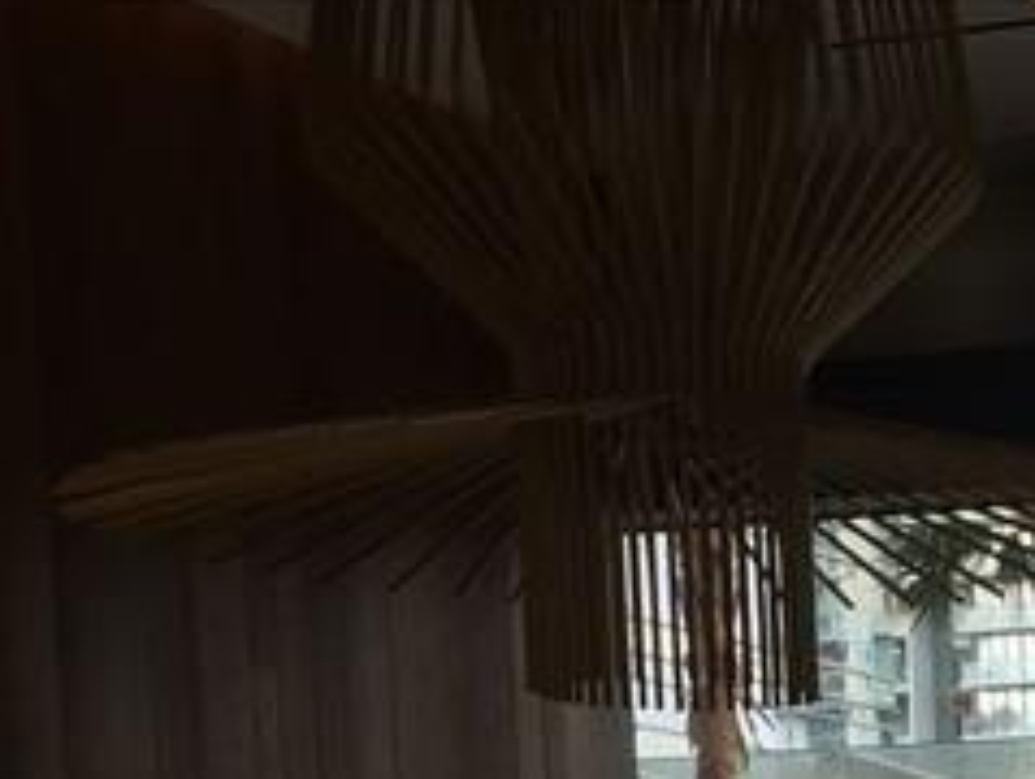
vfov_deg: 10.8
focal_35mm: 124
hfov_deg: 14.7
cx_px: 1559
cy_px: 1636
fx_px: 3713
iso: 32
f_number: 2.2
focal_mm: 4.15
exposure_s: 1/120
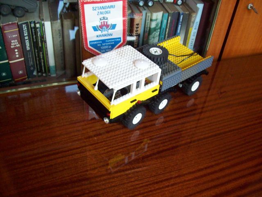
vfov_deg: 39.7
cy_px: 98
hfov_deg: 51.4
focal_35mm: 36
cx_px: 131
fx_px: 272
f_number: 2.7
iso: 160
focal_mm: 6
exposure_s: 1/22
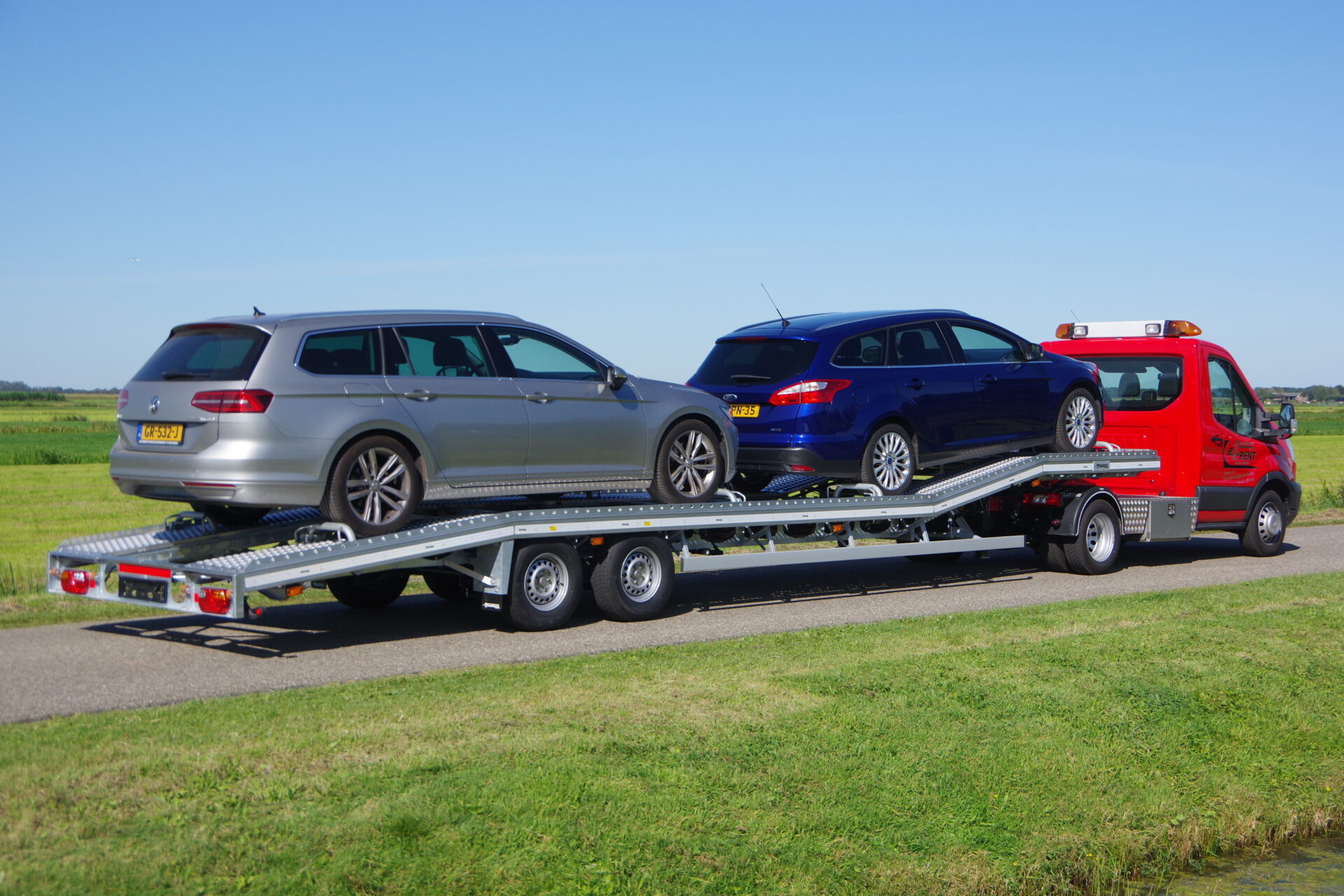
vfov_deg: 25.1
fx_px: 2016
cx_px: 672
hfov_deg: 36.9
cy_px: 448
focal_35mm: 54
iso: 200
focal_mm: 36
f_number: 5
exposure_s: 1/1000
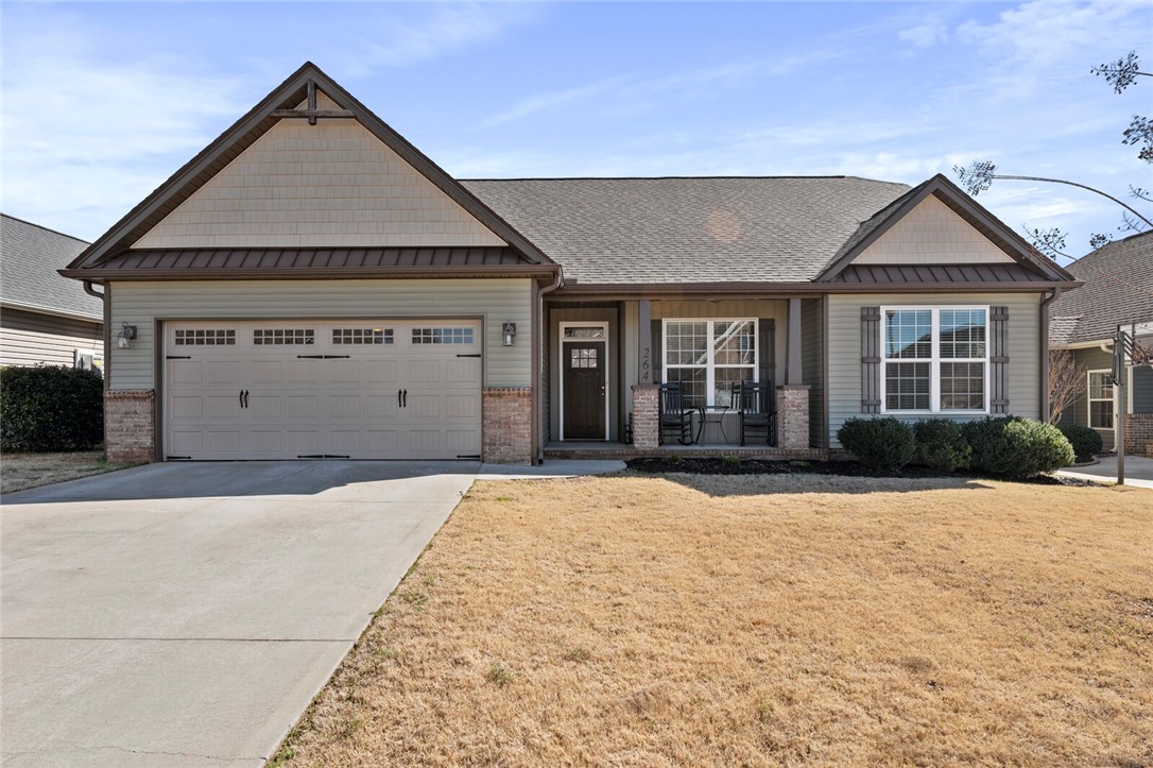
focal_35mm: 21
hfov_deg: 81.2
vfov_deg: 59.4
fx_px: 672
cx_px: 576
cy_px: 384
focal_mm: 21
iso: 800
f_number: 7.1
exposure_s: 1/800
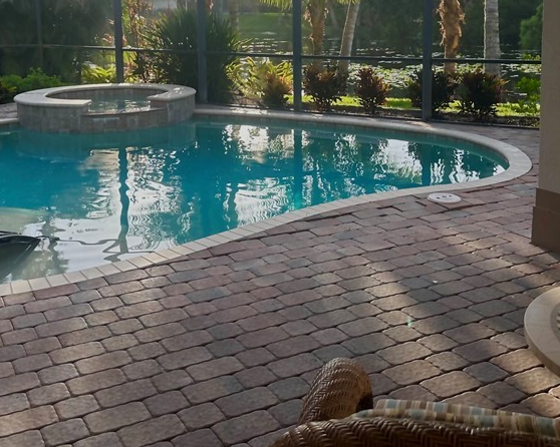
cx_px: 295
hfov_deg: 42.9
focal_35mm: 43
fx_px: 712
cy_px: 76
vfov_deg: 33.6
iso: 80
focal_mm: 6.86
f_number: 1.78
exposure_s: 1/634
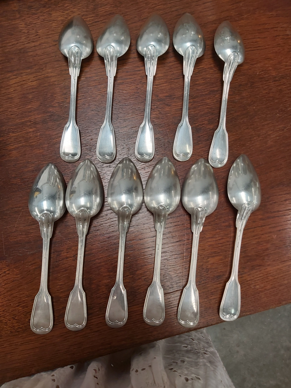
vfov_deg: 67.3
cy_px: 194
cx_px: 146
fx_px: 291
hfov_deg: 53.1
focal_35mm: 26
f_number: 1.7
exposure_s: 1/50
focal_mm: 3.92
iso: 80
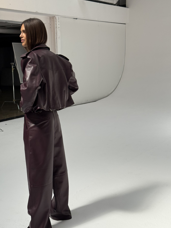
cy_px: 119
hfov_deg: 28.0
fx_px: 343
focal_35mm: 52
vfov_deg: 36.8
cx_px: 88
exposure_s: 1/837
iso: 80
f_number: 1.78
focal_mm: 6.76
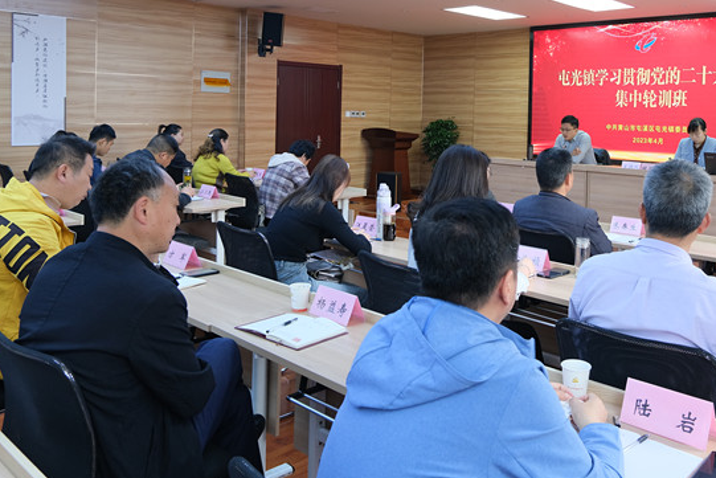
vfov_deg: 38.1
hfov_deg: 55.2
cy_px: 130
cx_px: 446
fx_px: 676
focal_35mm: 34
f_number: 3.5
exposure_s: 1/60
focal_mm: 15
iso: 500
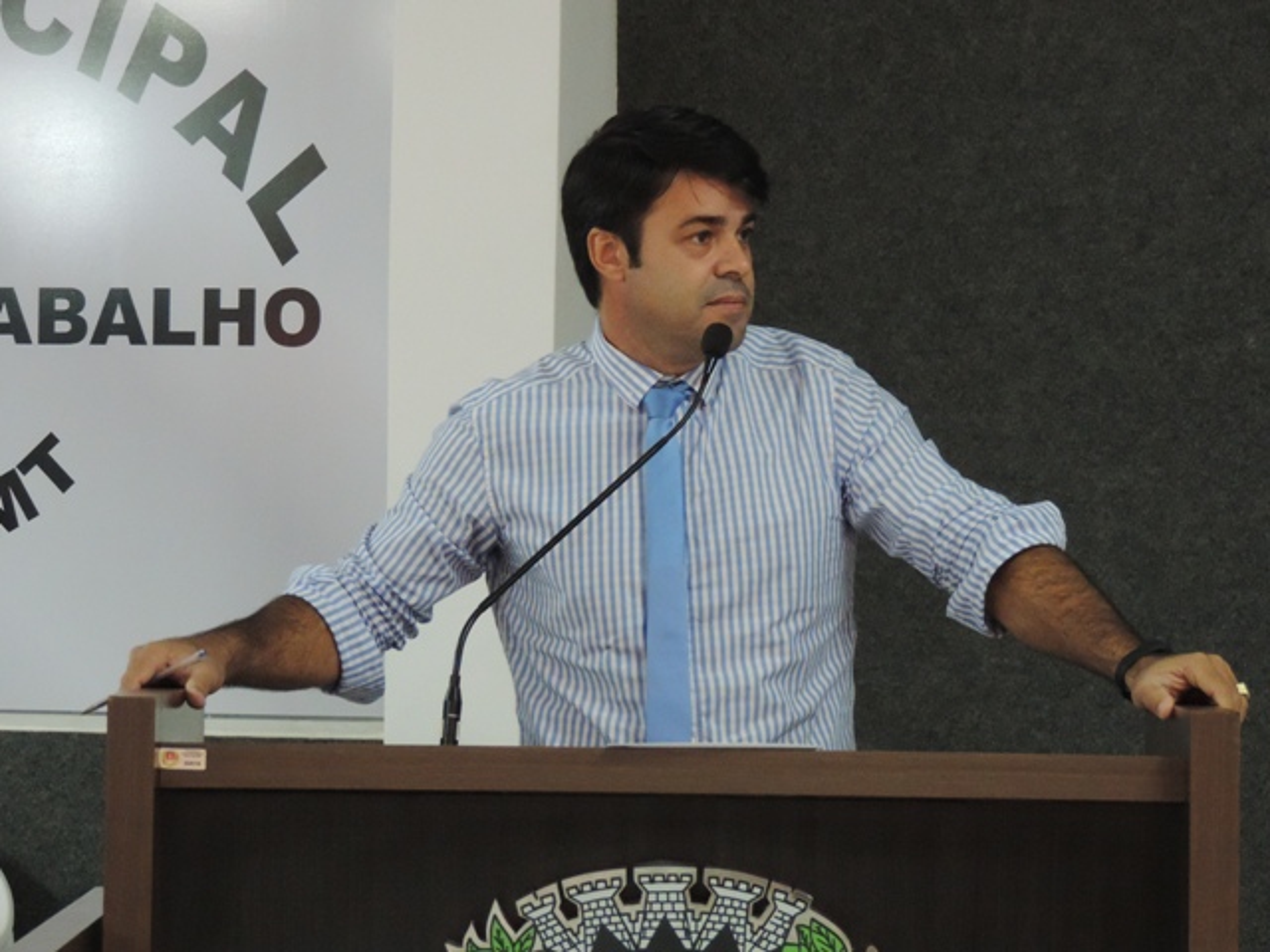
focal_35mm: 145
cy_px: 476
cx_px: 635
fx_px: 5320
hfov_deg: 13.6
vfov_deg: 10.2
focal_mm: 25.8
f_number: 4.4
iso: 1600
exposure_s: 1/30
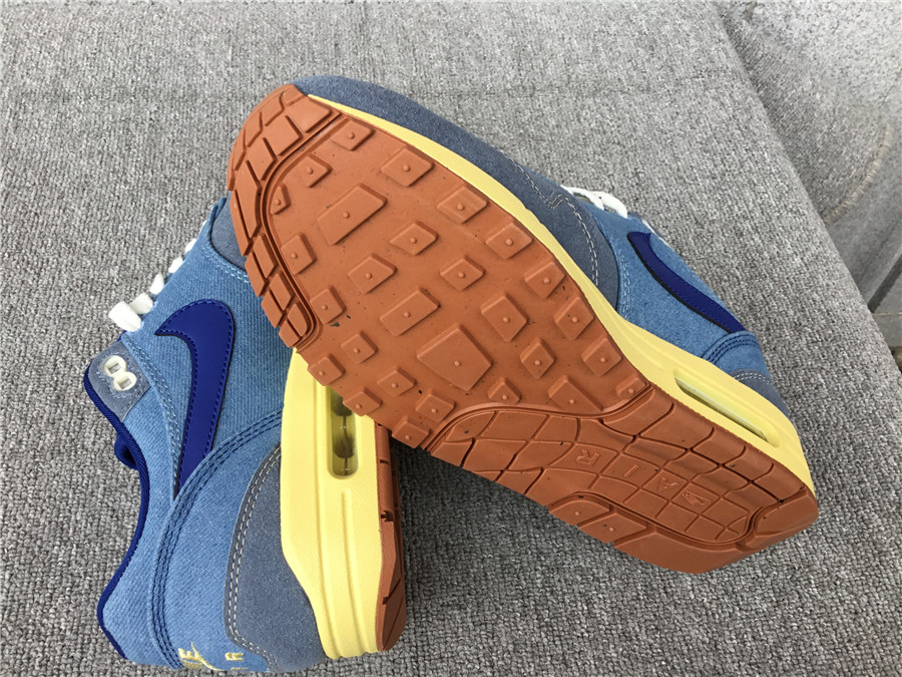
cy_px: 338
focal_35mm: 31
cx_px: 451
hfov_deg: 58.4
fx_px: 808
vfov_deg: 45.4
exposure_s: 1/100
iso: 32
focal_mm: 3.3
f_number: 2.4
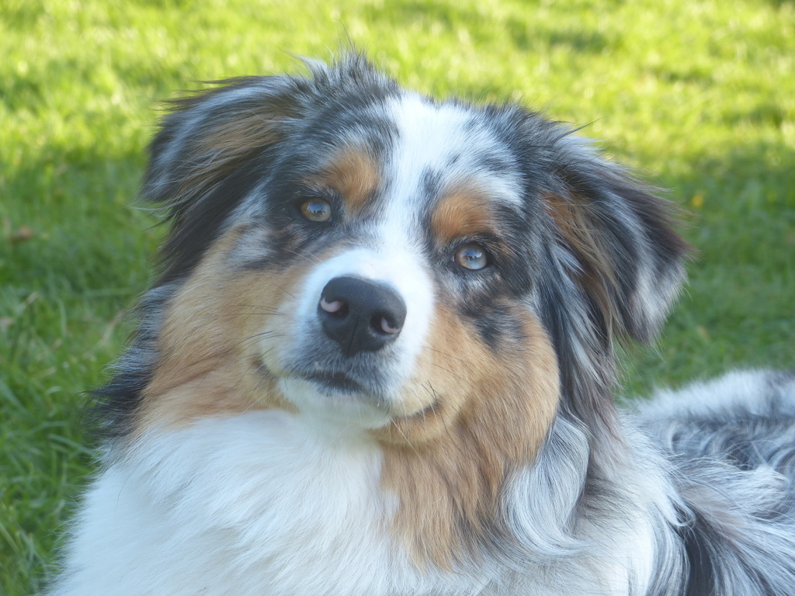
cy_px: 298
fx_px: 2618
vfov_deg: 13.0
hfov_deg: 17.3
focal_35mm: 114
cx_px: 398
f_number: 3.2
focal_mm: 20.5
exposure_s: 1/125
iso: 100
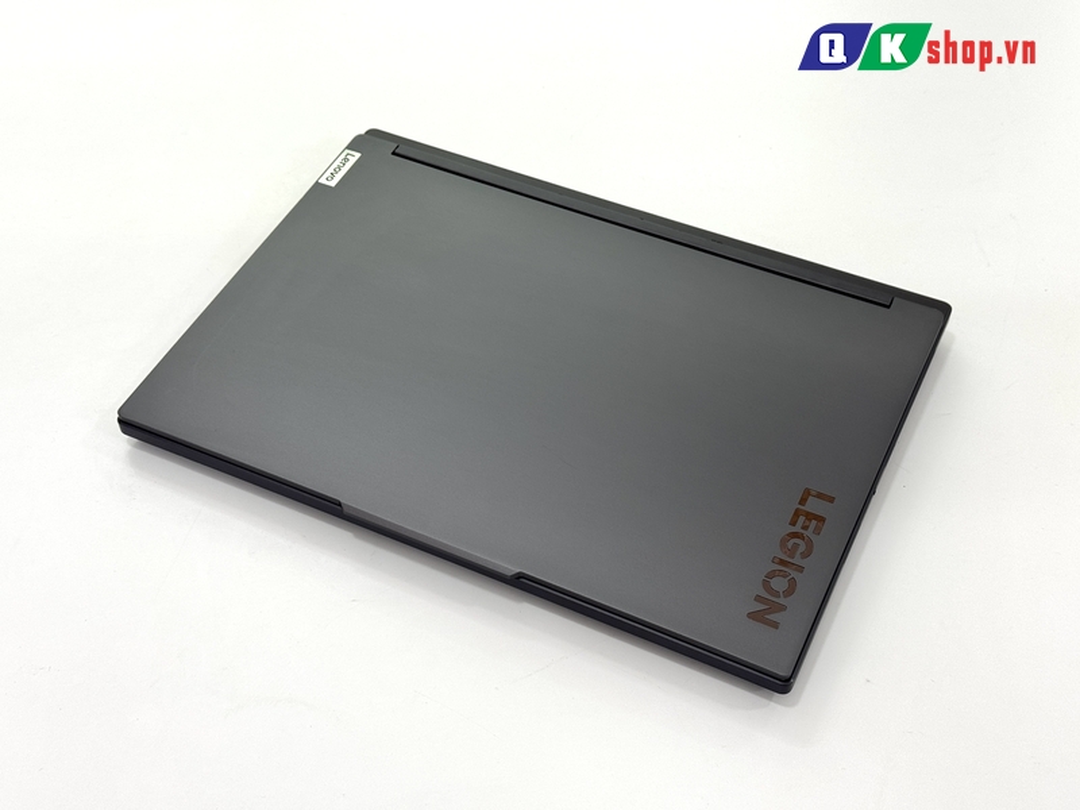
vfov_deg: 30.3
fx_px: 1498
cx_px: 540
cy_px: 405
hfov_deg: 39.7
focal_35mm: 48
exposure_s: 1/100
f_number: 1.78
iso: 50
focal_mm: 6.76
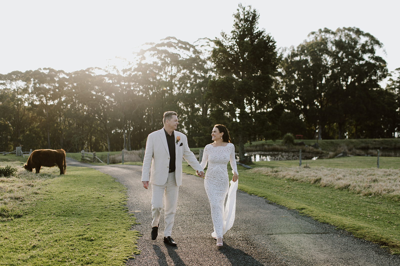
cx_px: 200
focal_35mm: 35
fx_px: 389
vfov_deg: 37.8
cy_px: 133
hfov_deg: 54.5
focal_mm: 35
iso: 50
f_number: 2
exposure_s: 1/640
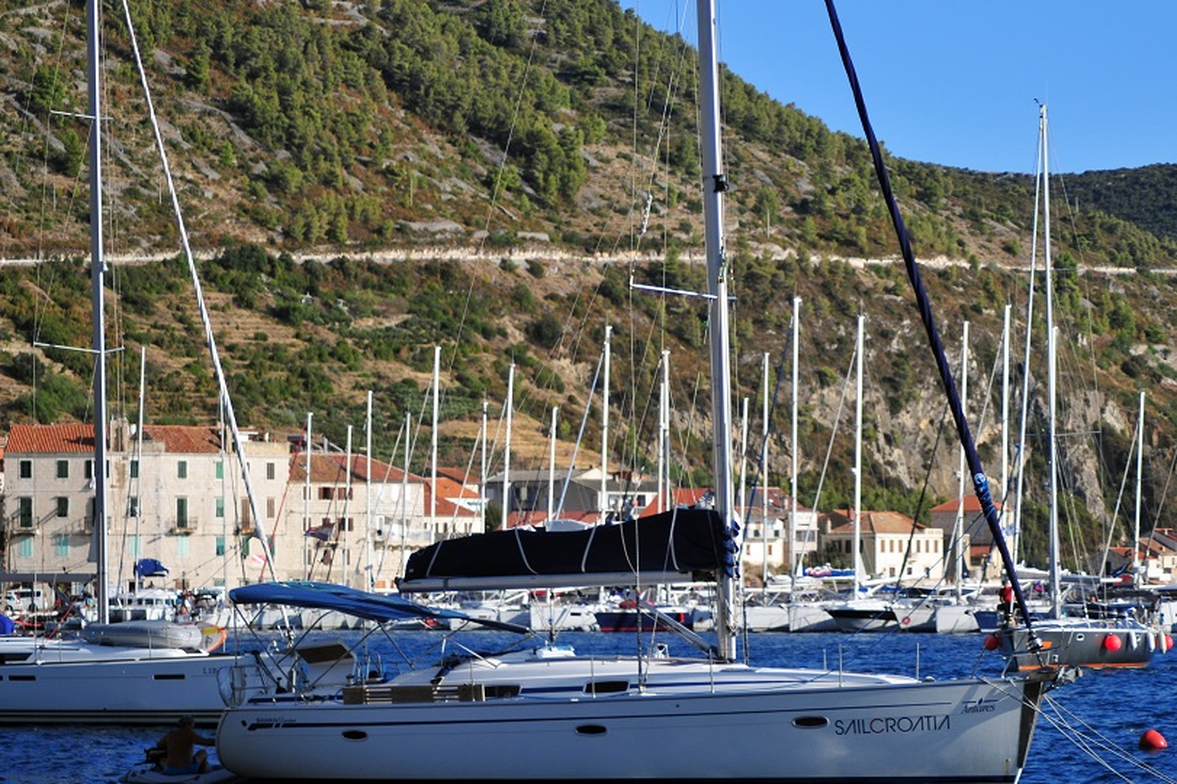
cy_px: 448
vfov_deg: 9.5
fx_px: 4706
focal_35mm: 144
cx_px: 697
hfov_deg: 14.2
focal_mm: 78
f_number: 4
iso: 250
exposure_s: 1/2000
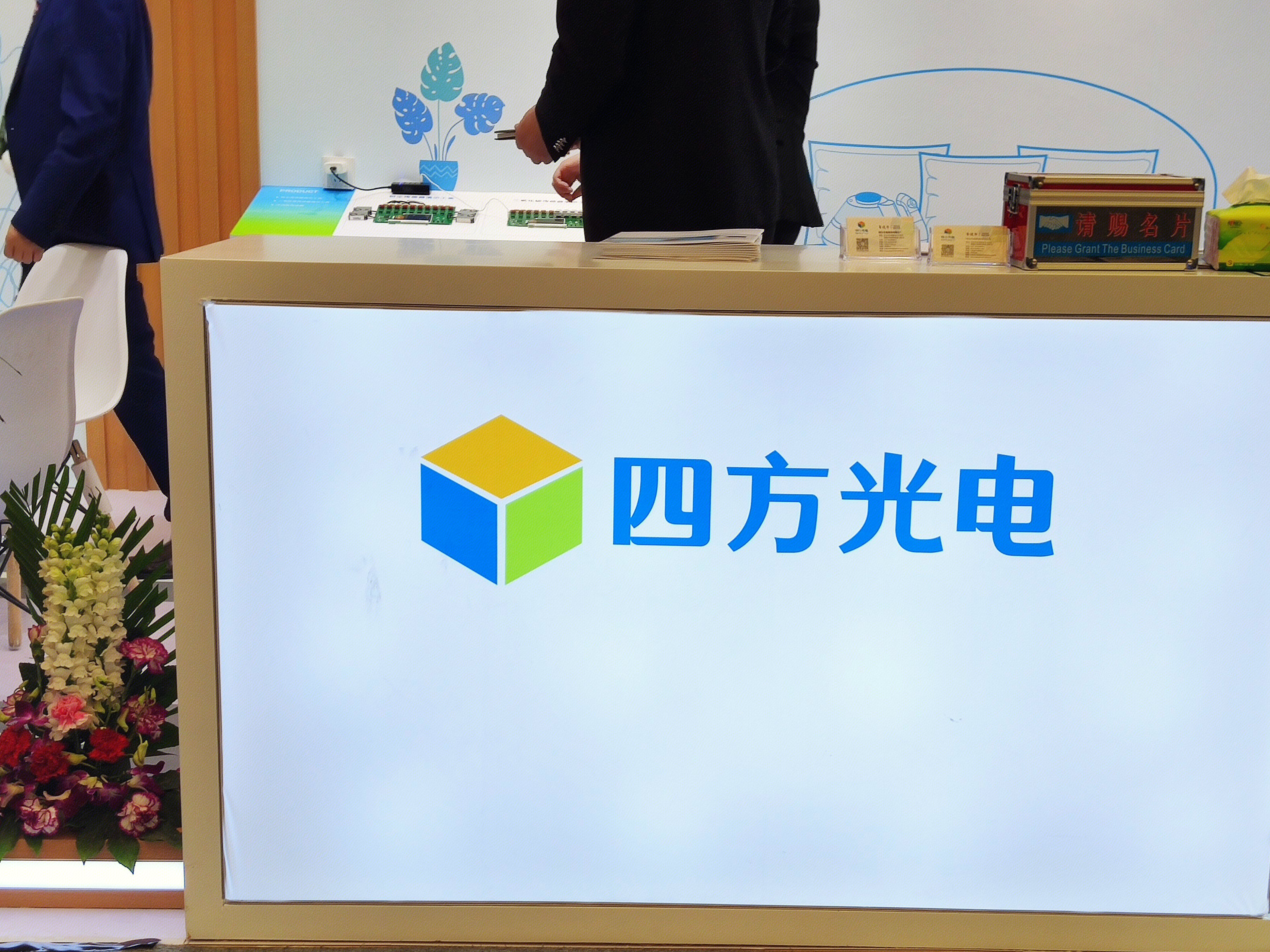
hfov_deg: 38.9
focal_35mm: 49
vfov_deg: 29.7
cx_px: 654
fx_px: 1798
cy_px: 531
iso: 112
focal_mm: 4.75
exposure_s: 1/210
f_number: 1.75
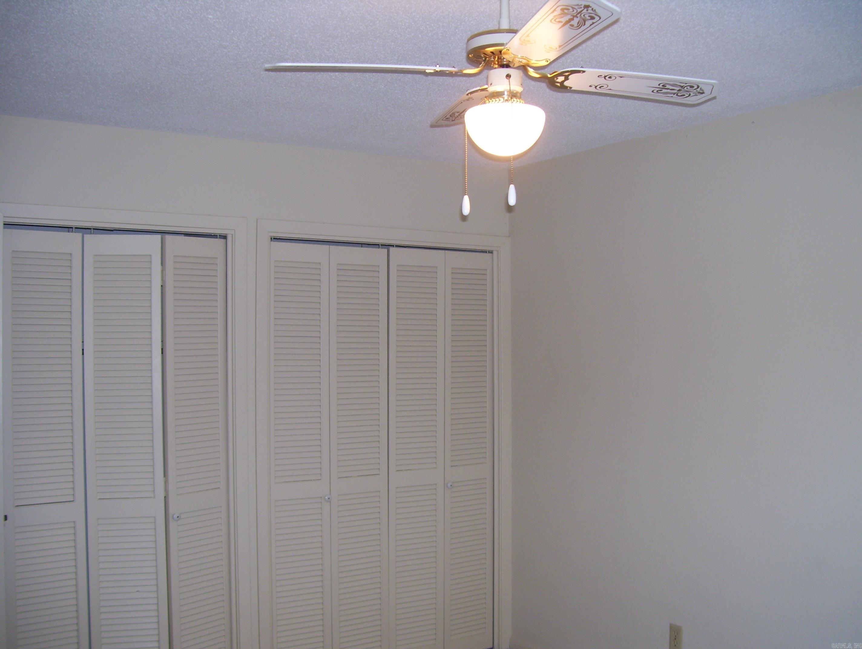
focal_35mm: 36
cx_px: 431
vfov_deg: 39.7
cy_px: 324
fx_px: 898
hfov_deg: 51.3
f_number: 2.7
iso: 80
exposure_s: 1/60
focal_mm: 6
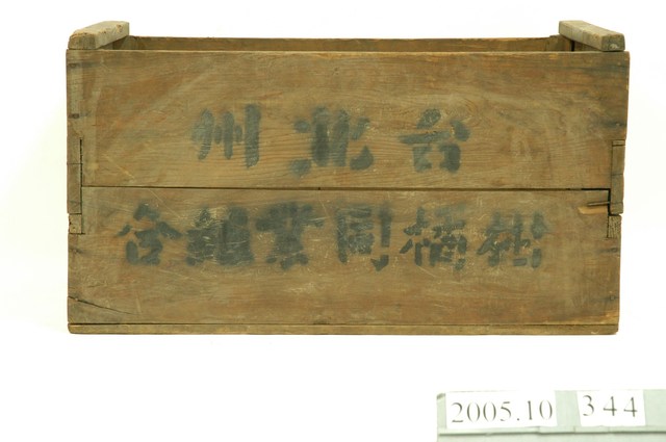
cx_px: 333
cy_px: 221
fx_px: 1940
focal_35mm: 105
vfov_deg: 13.0
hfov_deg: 19.5
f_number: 8
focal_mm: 70
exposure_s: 1/8
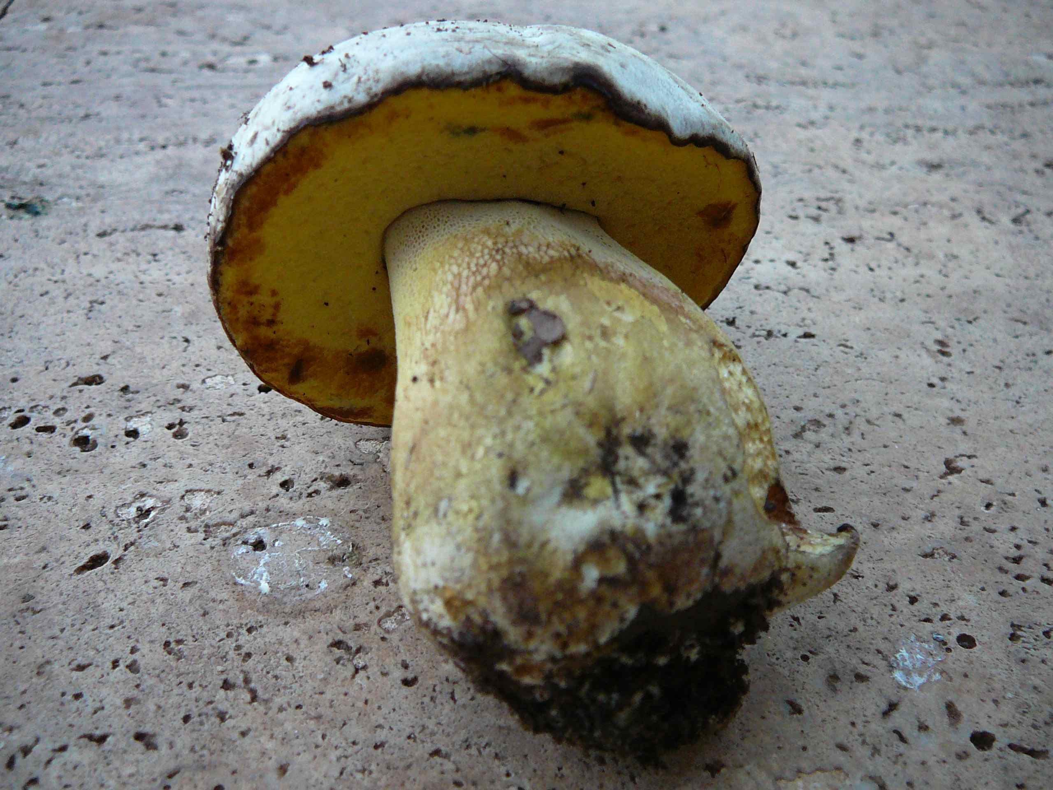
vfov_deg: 40.7
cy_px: 395
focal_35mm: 35
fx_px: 1065
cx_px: 526
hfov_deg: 52.6
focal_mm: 5.2
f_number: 2.8
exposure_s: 1/250
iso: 200
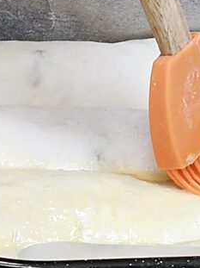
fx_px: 2205
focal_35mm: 286
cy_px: 117
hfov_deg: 5.2
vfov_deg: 6.9
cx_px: 261
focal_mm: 5.25
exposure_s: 1/50
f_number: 1.75
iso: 236
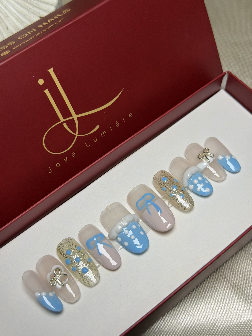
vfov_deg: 39.7
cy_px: 168
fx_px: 466
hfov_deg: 30.3
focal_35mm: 48
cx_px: 126
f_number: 1.78
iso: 80
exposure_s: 1/100
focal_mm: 6.76
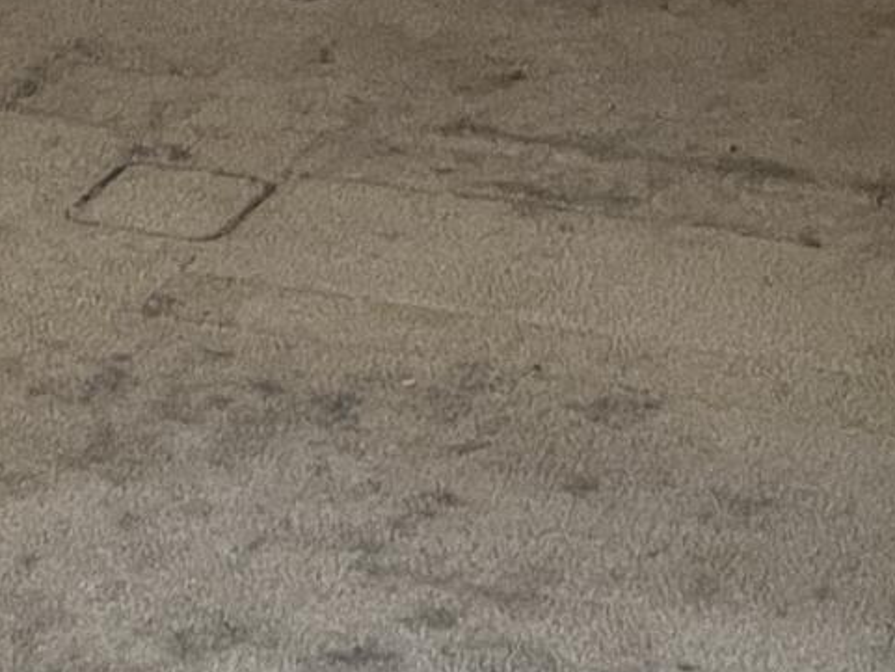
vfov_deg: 8.5
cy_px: -817
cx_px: -143
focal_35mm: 162
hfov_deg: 12.0
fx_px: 4190
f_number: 1.6
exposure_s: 1/60
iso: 160
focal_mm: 5.1
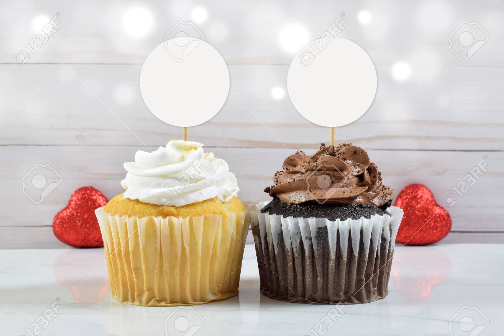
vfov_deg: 22.6
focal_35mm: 60
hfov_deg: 33.4
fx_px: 840
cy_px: 168
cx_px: 252
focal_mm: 40
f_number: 18
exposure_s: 1.6
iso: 100
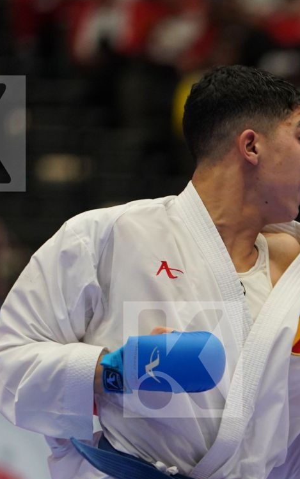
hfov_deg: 2.7
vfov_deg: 4.3
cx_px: 400
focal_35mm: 489
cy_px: 360
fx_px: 6394
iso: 2000
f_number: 2.8
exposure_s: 1/1000
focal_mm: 200
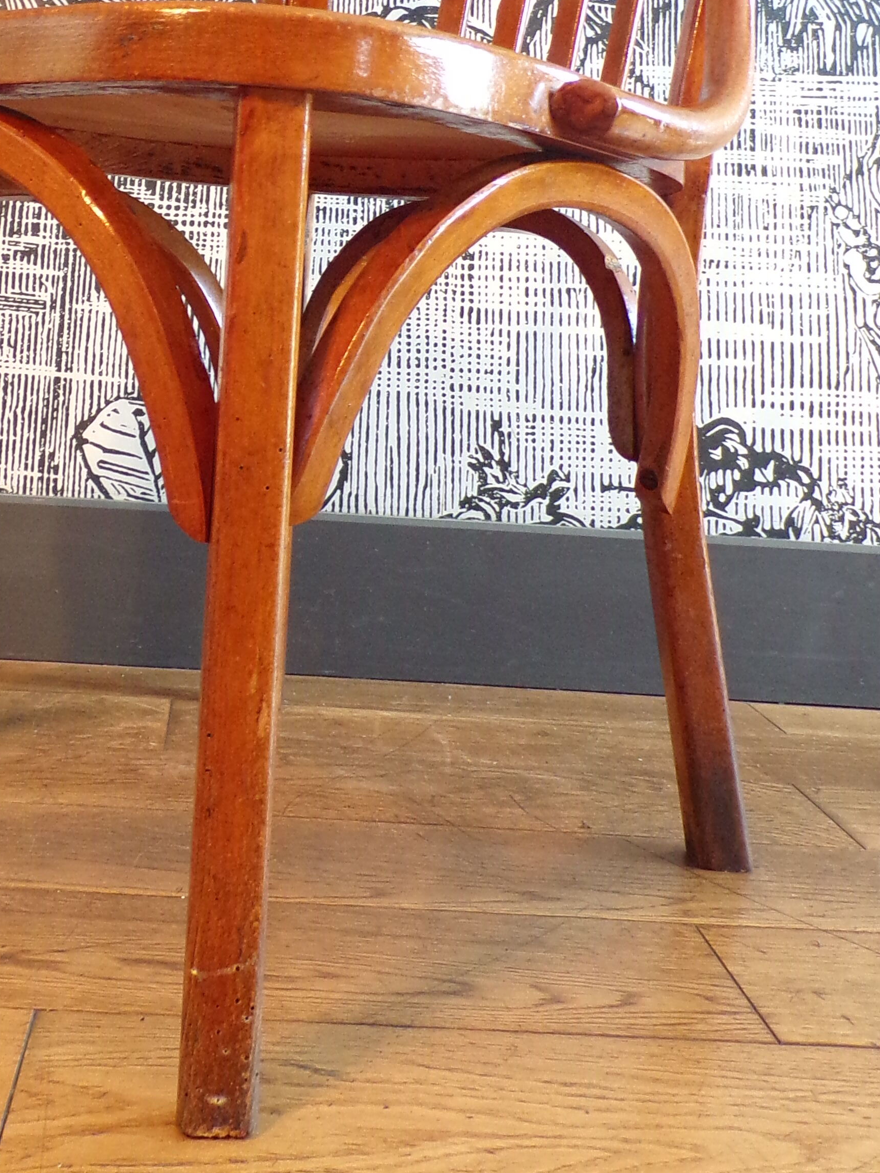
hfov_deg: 30.0
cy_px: 160
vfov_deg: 37.5
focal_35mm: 48
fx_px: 1627
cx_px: 286
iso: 253
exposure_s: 1/17
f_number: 3
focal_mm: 4.3
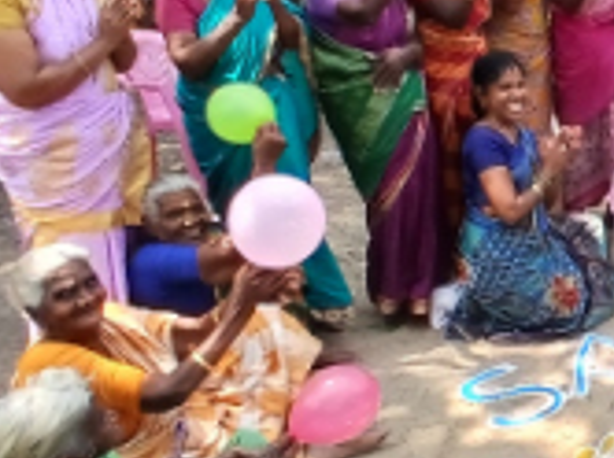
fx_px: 726
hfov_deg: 37.2
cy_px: 240
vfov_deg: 35.0
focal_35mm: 41
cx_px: 699
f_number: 2.2
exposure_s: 1/100
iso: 50
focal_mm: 1.4
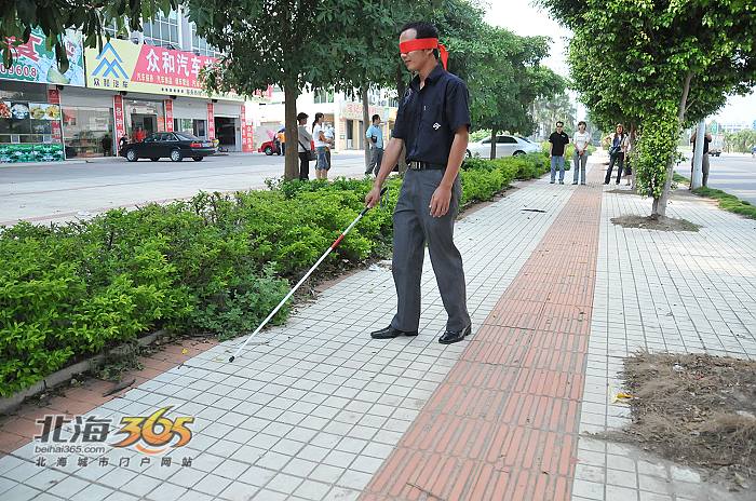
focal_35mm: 27
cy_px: 250
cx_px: 378
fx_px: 566
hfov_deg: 67.5
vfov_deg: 47.8
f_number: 3.5
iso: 1250
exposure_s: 1/2500
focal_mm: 18
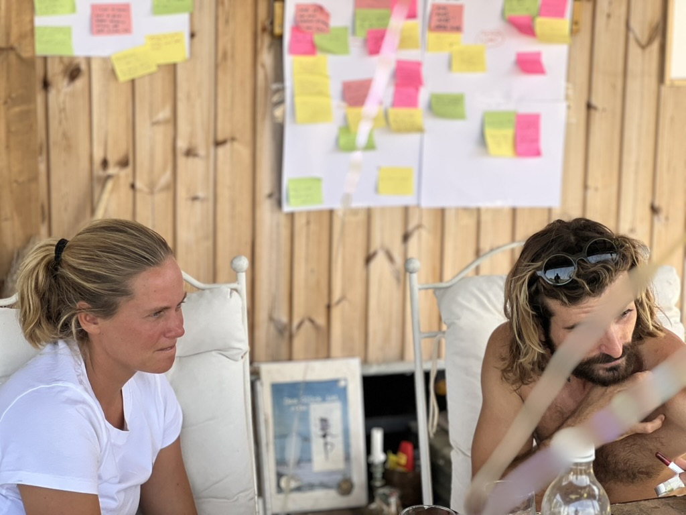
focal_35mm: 77
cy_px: 258
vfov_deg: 19.1
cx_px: 343
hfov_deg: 25.3
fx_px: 1526
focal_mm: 9
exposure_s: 1/121
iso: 40
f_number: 2.8
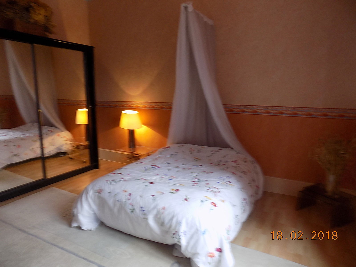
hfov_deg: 73.9
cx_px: 178
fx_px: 237
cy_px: 134
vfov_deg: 58.9
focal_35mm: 23
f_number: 3.1
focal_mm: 4
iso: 100
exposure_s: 1/13
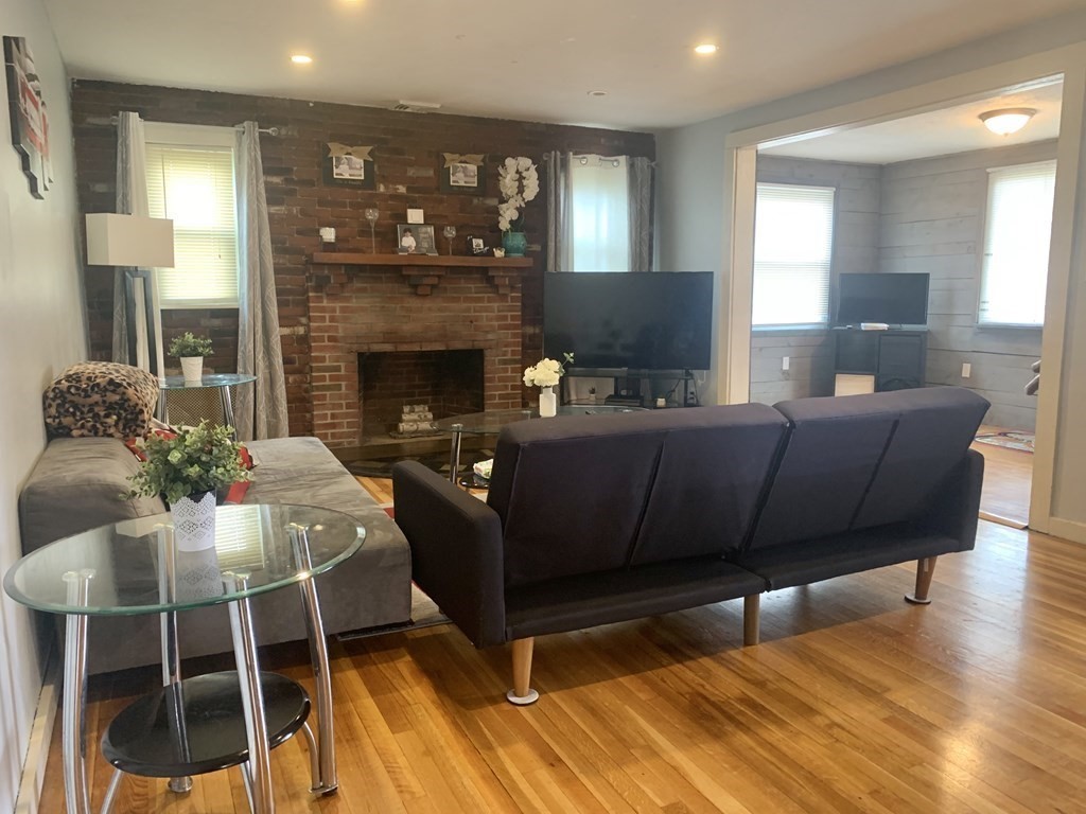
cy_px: 407
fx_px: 816
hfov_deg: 67.3
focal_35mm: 26
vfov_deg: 53.1
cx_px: 543
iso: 250
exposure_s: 1/40
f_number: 1.8
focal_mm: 4.25
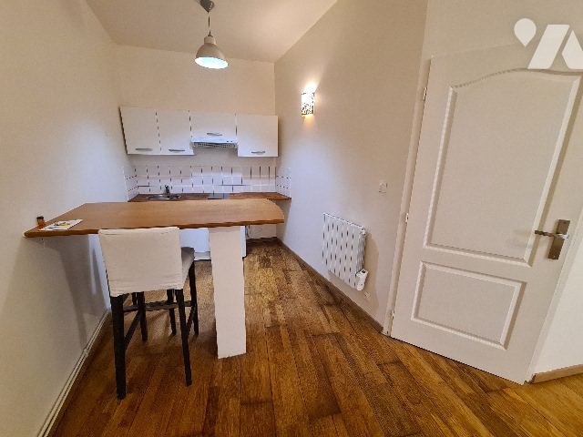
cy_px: 218
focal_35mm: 13
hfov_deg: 106.2
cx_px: 292
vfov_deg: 89.9
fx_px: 219
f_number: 2.2
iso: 400
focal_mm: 2.2
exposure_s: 1/33
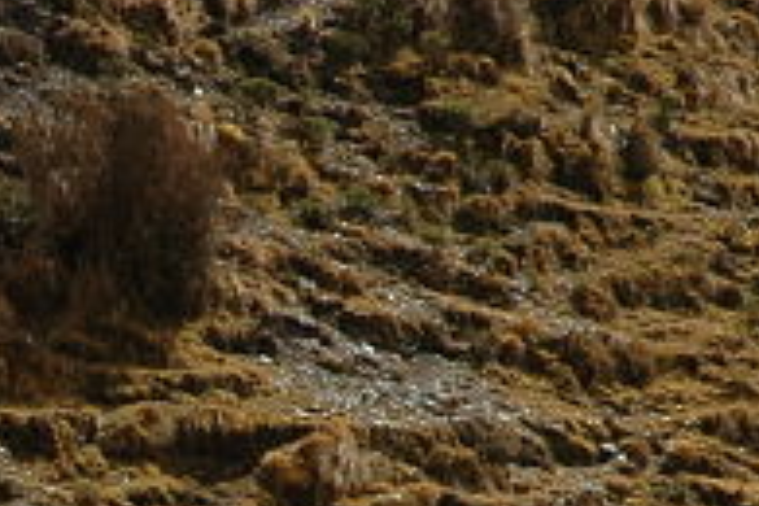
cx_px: -218
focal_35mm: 484
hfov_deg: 4.2
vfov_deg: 2.8
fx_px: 10204
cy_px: 728
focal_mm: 70
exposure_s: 1/320
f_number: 9
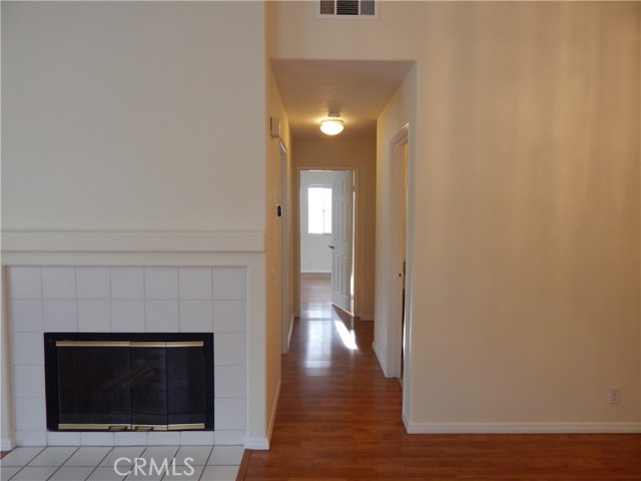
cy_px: 240
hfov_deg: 76.4
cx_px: 320
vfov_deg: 61.1
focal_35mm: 22
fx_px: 407
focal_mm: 4
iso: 125
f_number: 3
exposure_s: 1/40
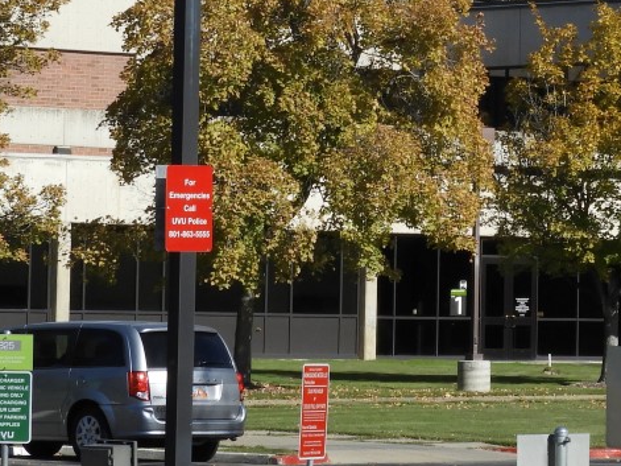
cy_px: 24
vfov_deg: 5.7
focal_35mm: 260
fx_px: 4663
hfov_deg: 7.6
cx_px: 547
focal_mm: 15.2
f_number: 4.5
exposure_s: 1/800
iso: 100
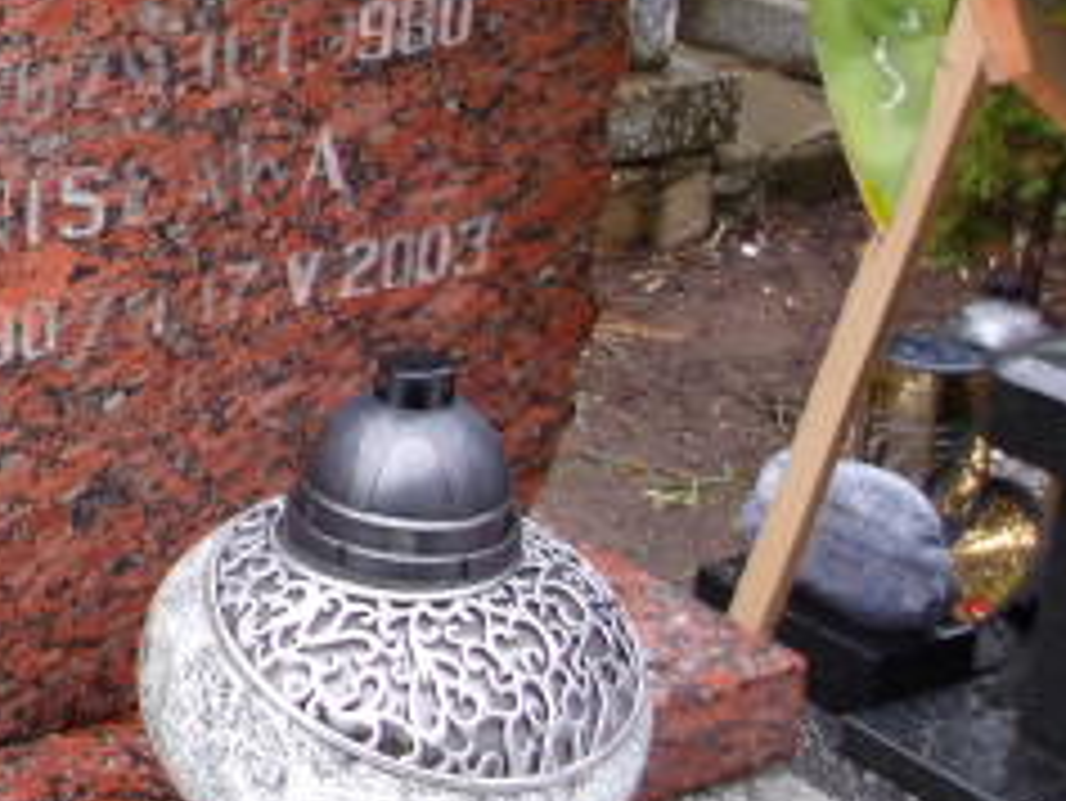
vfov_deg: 20.1
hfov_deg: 23.3
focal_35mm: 73
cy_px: 288
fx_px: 2249
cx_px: -360
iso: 100
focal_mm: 4.9
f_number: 3
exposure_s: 1/43
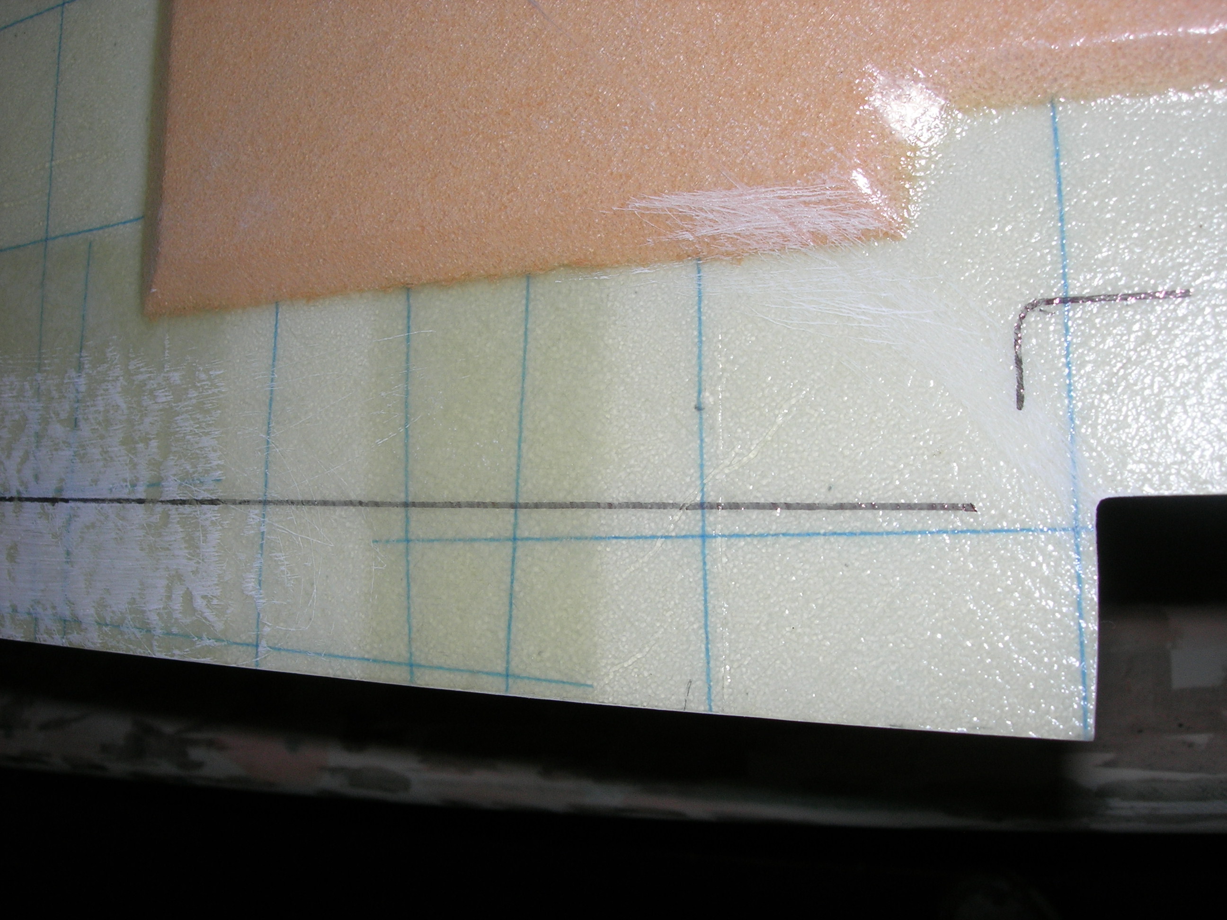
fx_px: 1347
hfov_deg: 49.0
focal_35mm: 38
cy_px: 460
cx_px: 614
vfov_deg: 37.7
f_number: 4.8
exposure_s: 1/60.1
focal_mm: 7.8
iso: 64
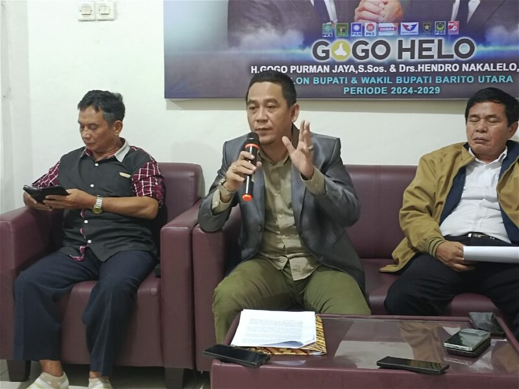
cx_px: 260
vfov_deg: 30.3
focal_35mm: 48
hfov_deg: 39.7
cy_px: 194
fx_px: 720
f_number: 1.79
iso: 1851
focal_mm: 4.74
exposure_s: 1/20
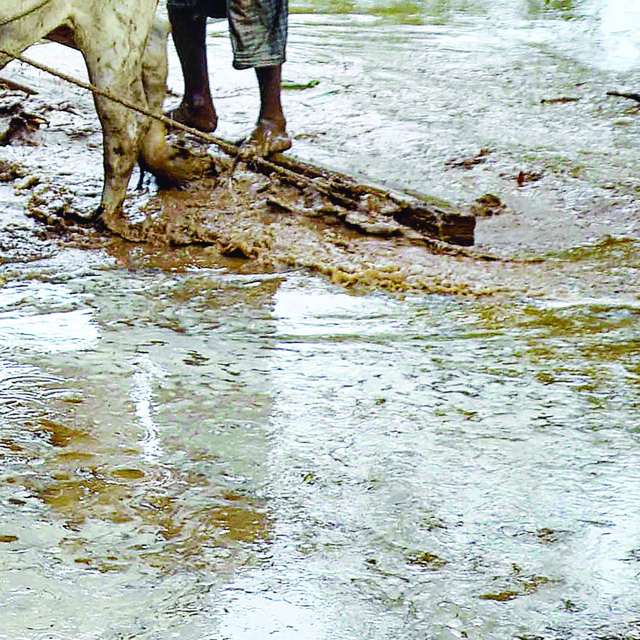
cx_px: -223
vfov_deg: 12.6
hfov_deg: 12.3
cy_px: -2
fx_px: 2866
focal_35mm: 137
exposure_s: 1/250
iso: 200
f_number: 8
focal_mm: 32
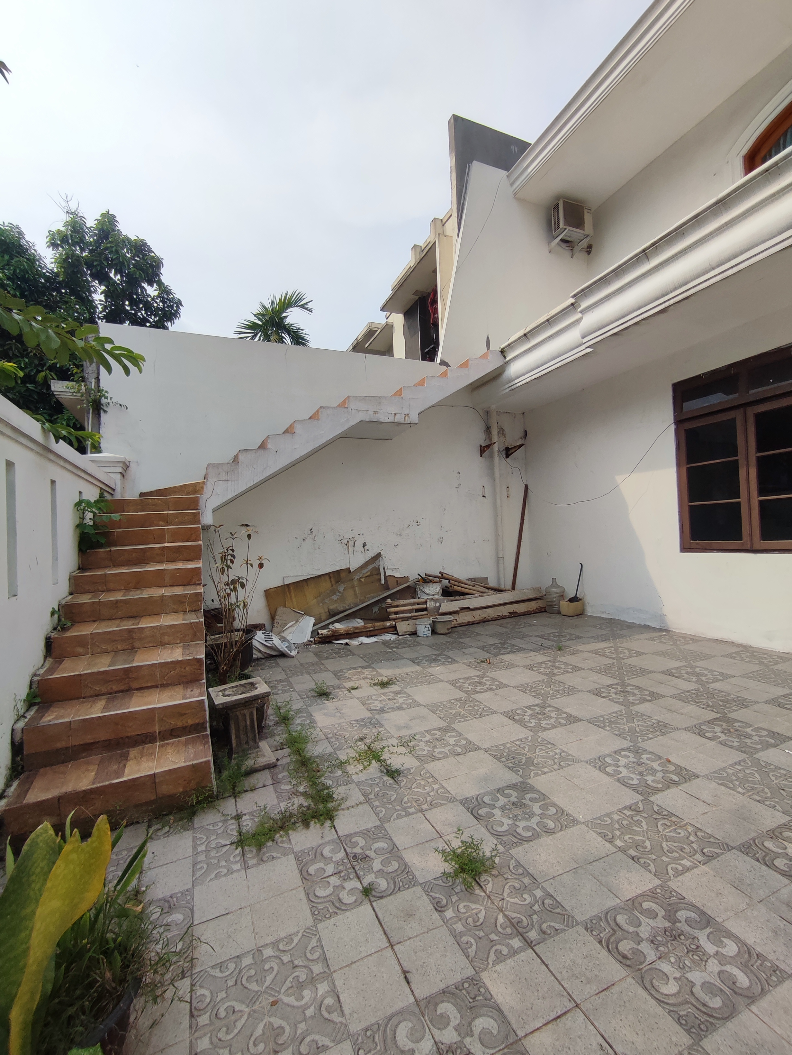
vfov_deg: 94.5
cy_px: 528
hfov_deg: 78.2
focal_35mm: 16
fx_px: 488
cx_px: 396
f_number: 2.2
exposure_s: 1/1723
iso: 50
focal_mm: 1.65
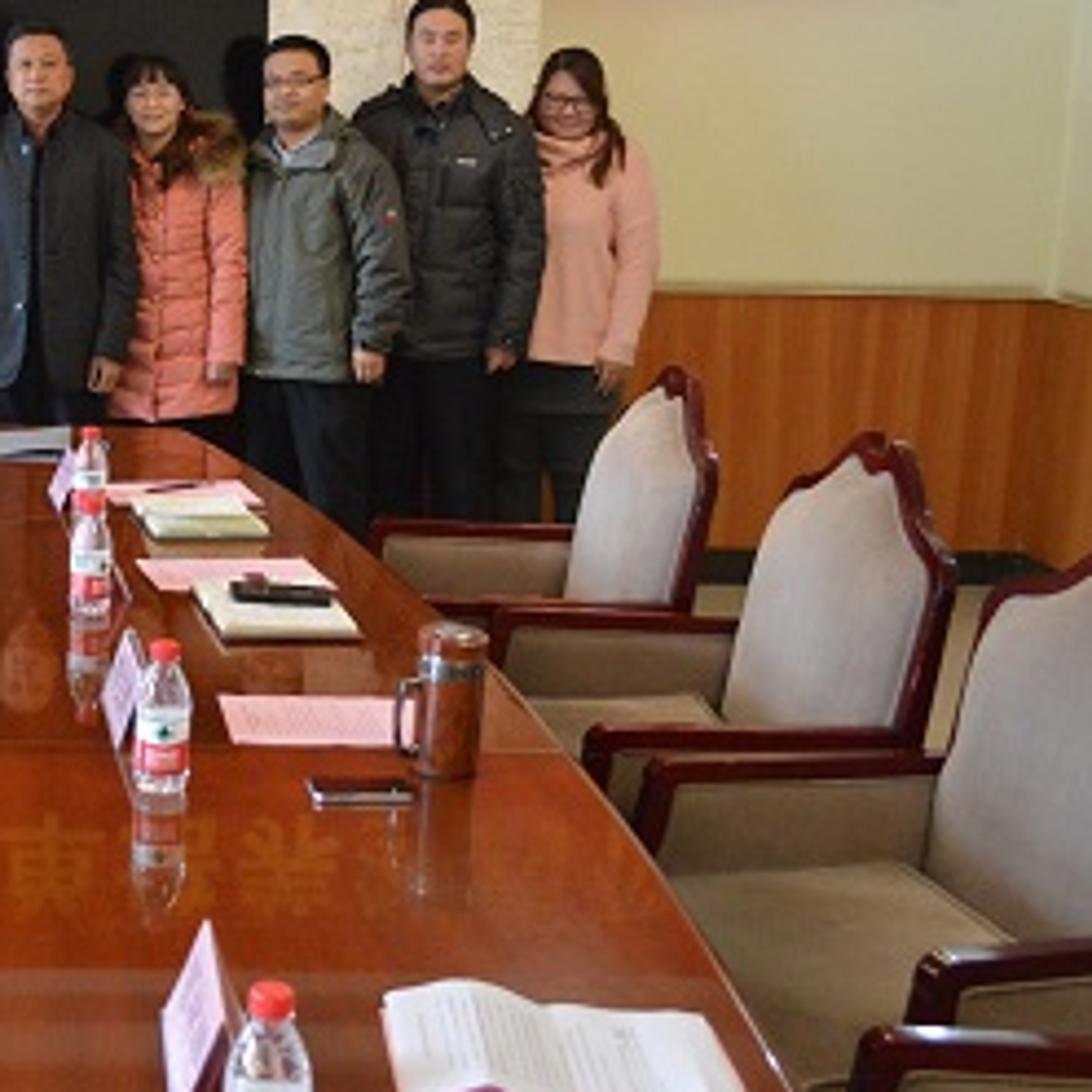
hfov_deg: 28.2
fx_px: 2034
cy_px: 418
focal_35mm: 57
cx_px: -4
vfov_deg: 29.9
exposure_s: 1/60
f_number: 3.8
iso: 2200
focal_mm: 20
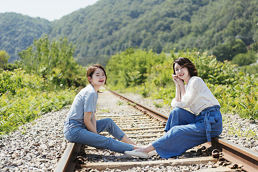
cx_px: 129
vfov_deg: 19.5
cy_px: 86
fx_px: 502
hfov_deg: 28.8
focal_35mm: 70
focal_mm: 70
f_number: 3.2
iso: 100
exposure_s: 1/1000
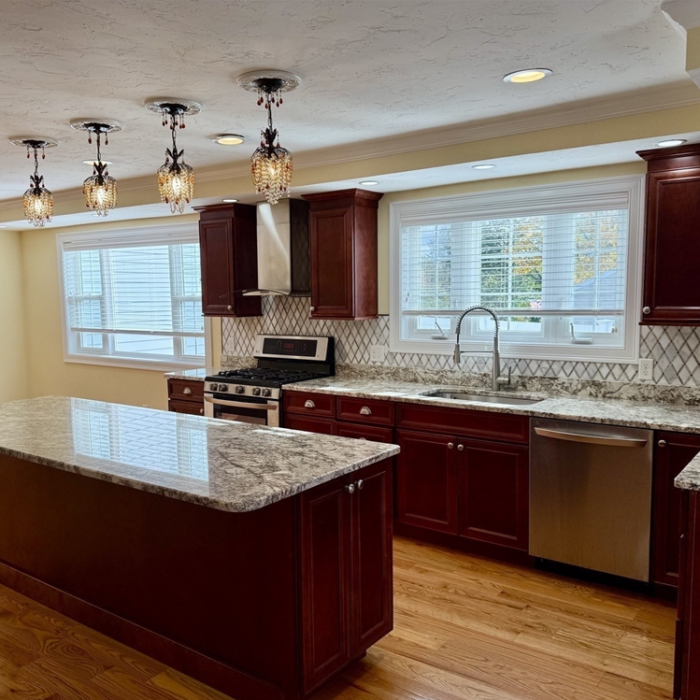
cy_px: 358
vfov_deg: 55.6
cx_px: 331
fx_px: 663
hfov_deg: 55.6
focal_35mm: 29
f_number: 1.78
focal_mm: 6.76
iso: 100
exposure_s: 1/660
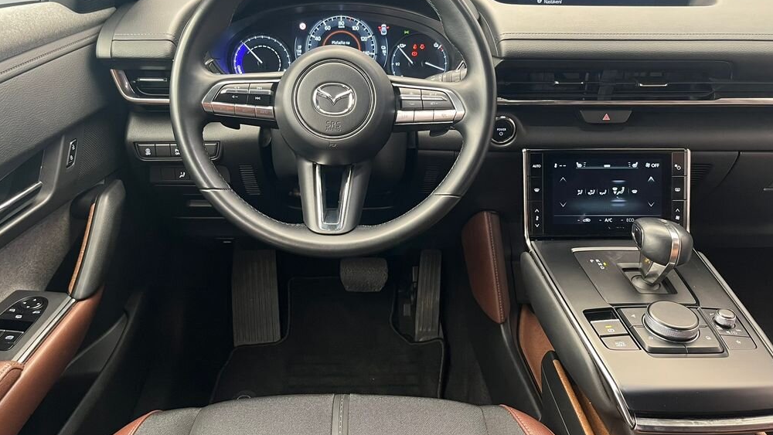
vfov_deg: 39.9
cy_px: 162
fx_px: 595
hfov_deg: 66.0
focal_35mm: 29
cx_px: 393
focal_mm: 5.1
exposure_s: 1/50
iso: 320
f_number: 1.6
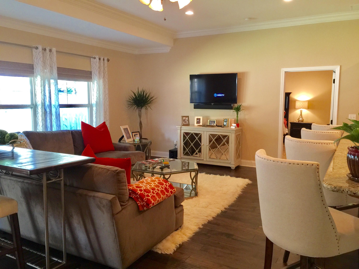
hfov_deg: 61.7
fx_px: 301
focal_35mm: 29
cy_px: 134
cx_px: 180
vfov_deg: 48.2
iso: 64
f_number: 2.2
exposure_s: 1/15
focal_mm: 4.15
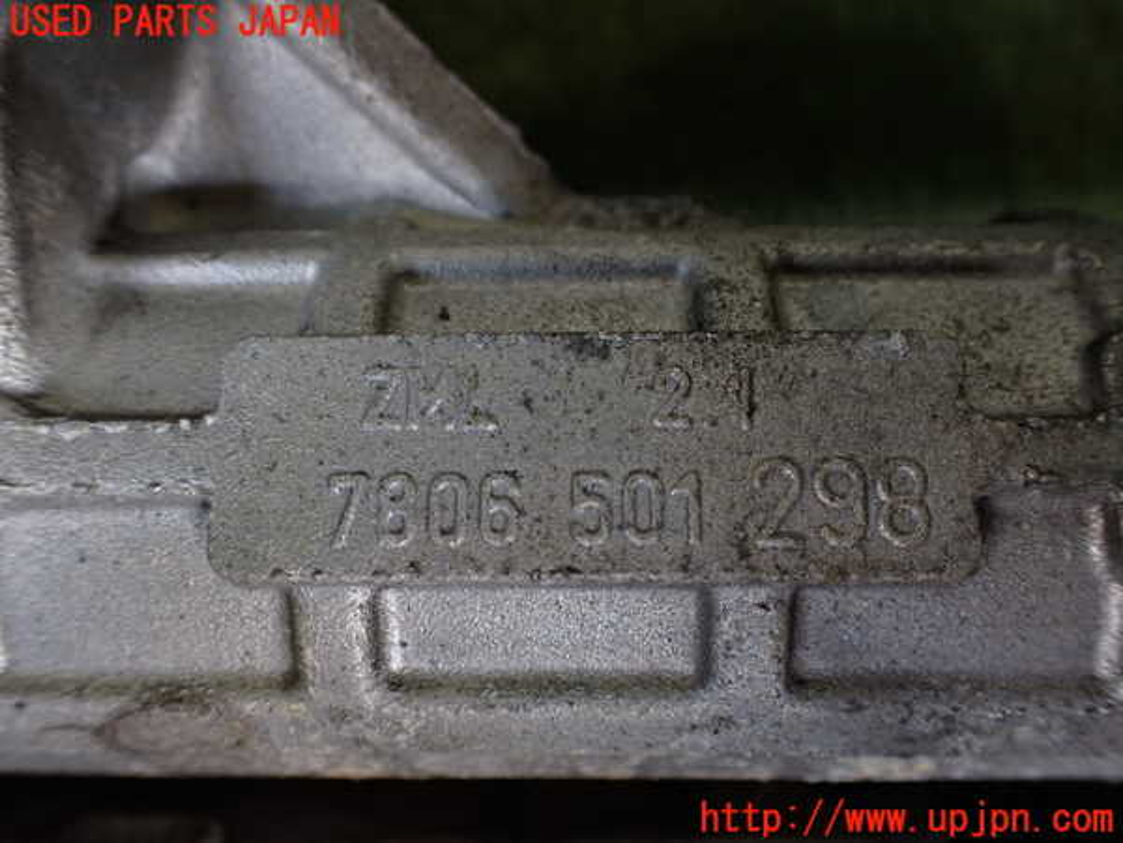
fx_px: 973
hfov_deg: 60.0
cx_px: 562
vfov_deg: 46.8
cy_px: 422
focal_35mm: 30
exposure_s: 1/125
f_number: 2.3
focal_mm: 5.4
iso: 200
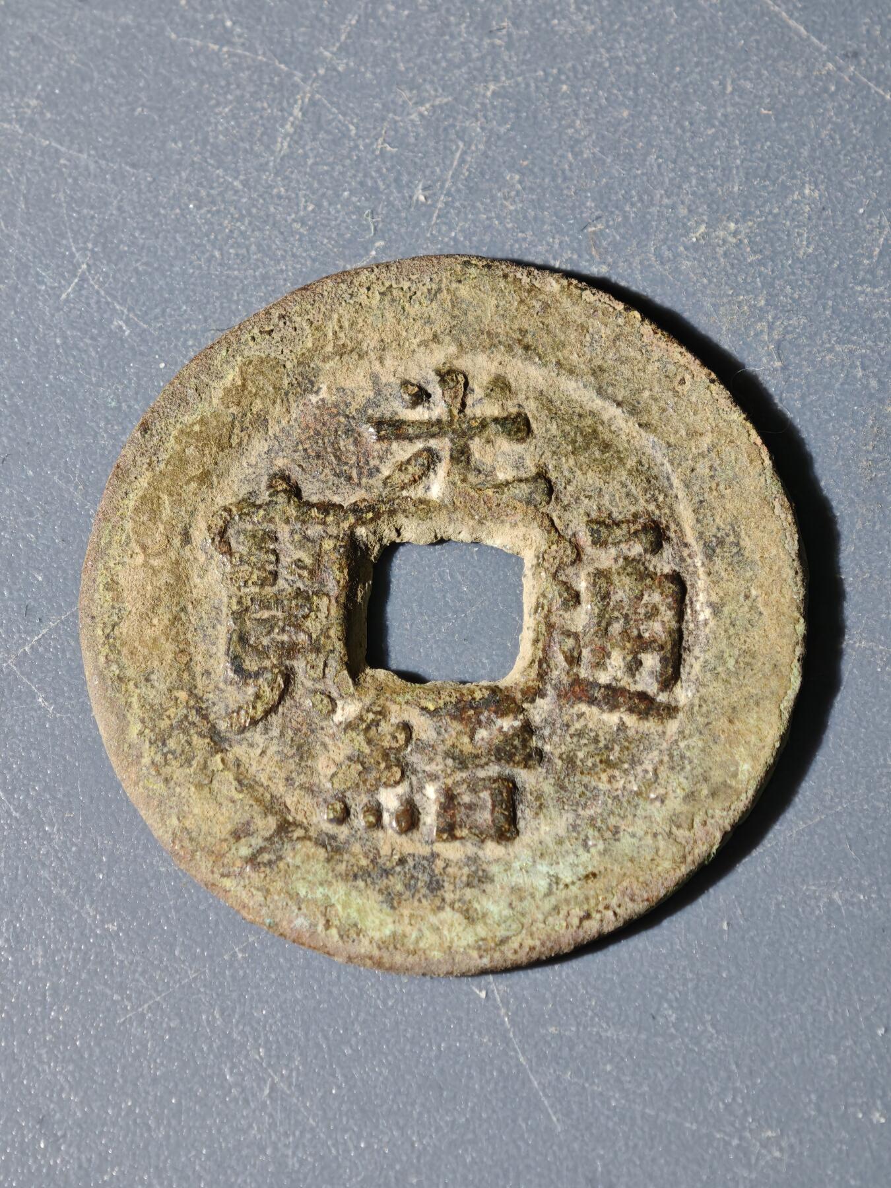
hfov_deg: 14.9
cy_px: 594
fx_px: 3398
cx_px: 446
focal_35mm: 99
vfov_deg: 19.8
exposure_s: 1/100
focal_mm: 9
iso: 500
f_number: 2
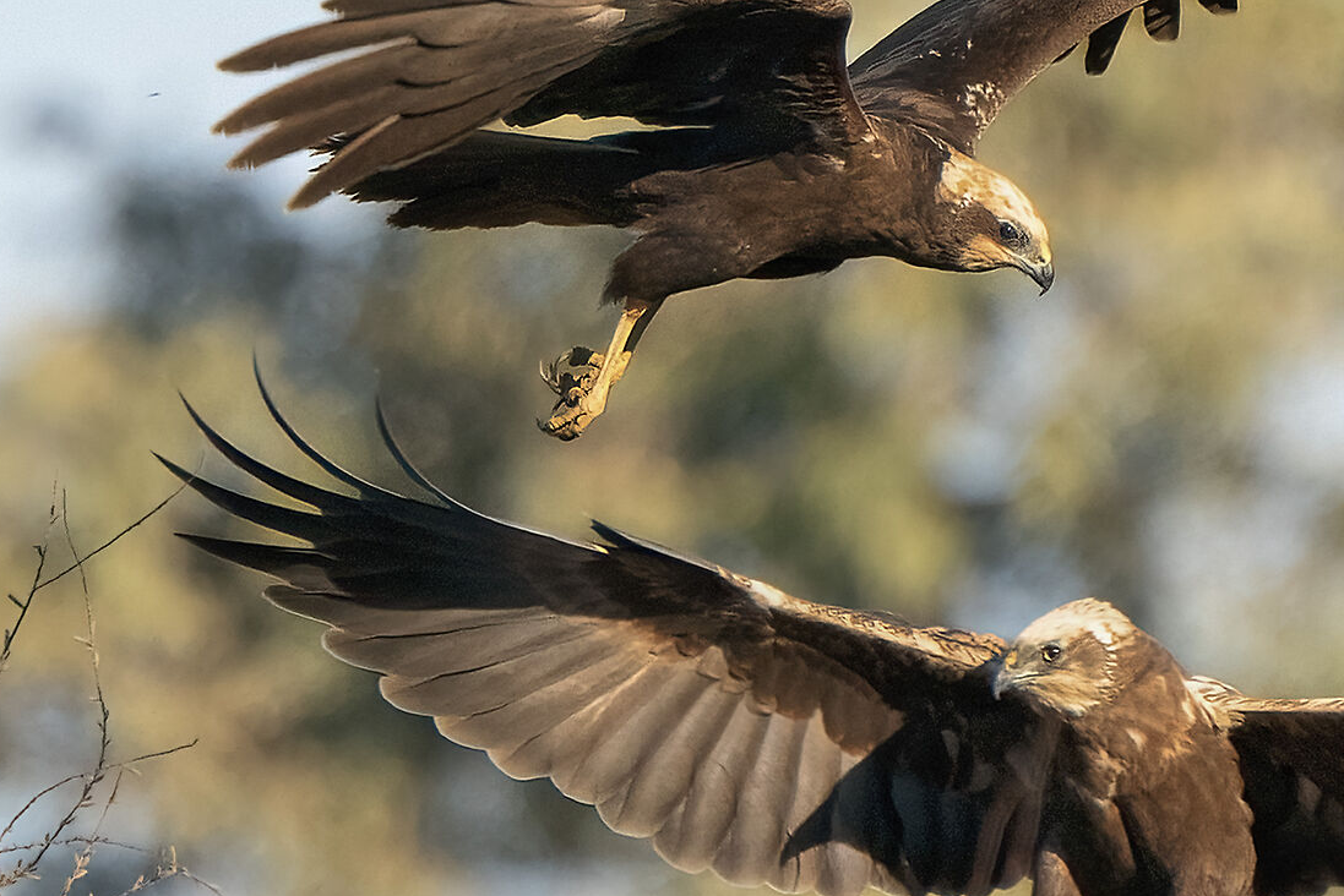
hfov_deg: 1.1
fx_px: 68595
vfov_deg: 0.7
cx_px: 1021
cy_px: 655
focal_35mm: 1837
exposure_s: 1/2500
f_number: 10
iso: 2500
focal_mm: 840
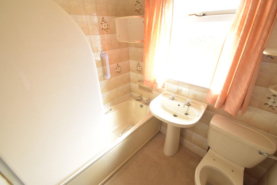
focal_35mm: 15
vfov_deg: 77.3
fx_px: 115
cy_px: 92
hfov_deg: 100.4
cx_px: 138
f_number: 5.6
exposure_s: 1/80
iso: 800
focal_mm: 10
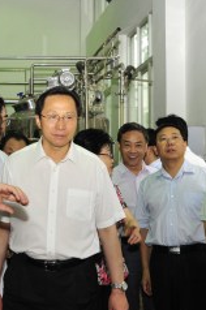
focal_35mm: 78
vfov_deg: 26.0
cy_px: 121
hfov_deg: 17.3
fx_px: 671
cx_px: 35
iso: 640
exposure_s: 1/60
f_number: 6.3
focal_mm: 35
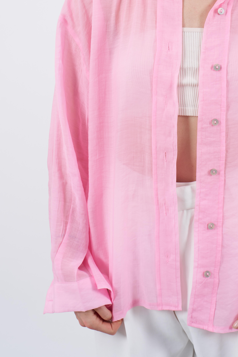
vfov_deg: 17.8
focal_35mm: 114
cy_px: 61
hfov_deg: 12.0
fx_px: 1131
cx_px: 170
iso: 125
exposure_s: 1/160
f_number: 7.1
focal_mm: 63
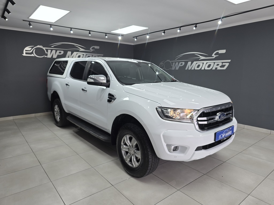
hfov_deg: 73.9
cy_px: 102
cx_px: 137
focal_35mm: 23
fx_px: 182
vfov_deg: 58.9
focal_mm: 6.3
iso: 32
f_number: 1.7
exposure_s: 1/100
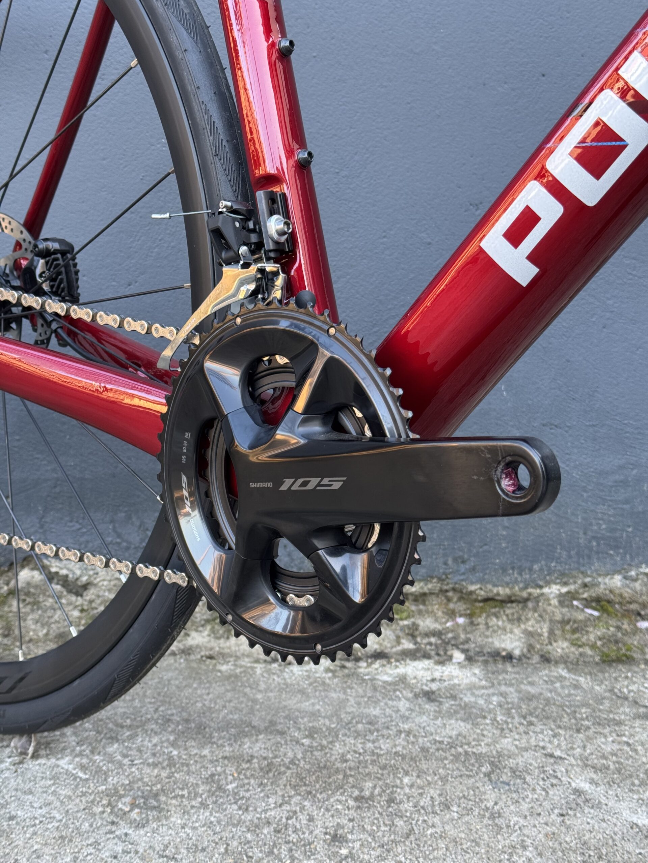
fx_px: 1198
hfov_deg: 30.3
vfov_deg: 39.7
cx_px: 324
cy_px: 432
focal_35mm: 48
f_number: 1.78
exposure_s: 1/107
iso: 100
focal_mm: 6.76
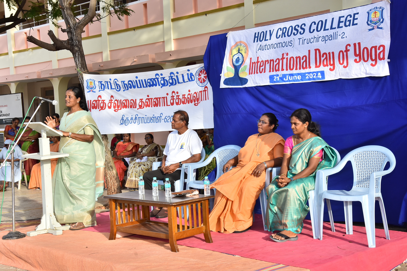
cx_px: 204
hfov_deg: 38.9
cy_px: 136
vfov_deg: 26.5
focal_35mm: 51
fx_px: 577
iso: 250
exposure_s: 1/125
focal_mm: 34
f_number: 11
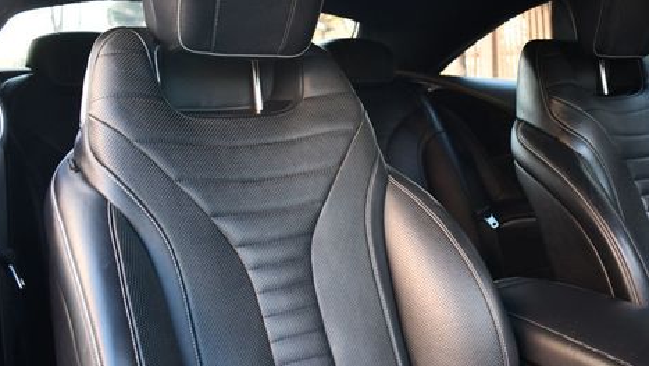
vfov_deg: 27.7
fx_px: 740
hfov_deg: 46.8
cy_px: 150
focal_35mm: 43
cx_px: 416
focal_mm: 20
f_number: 3.8
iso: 1000
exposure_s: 1/125
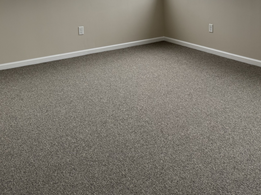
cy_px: 35
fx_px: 324
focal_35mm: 43
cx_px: 162
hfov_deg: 43.5
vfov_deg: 32.5
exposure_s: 1/120
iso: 80
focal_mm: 6.76
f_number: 1.78
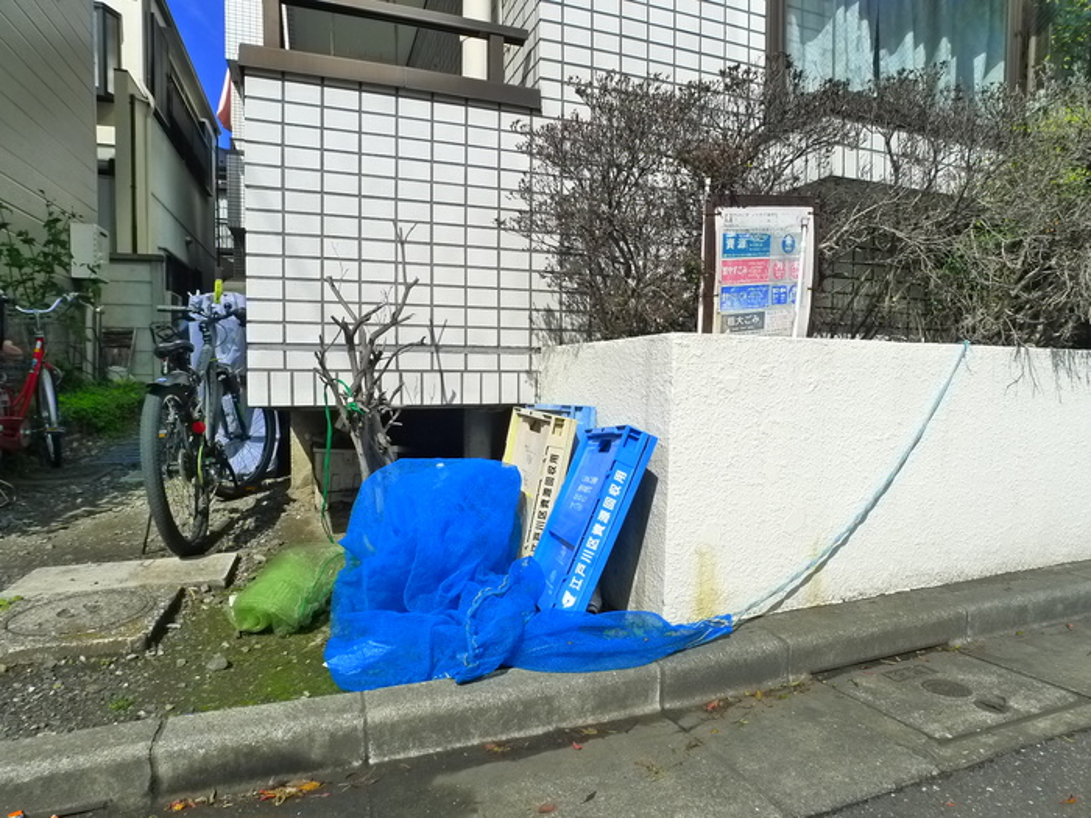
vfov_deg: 56.8
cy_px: 409
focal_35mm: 24
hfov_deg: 71.6
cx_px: 546
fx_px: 756
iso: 400
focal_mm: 5.1
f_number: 4.5
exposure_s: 1/800
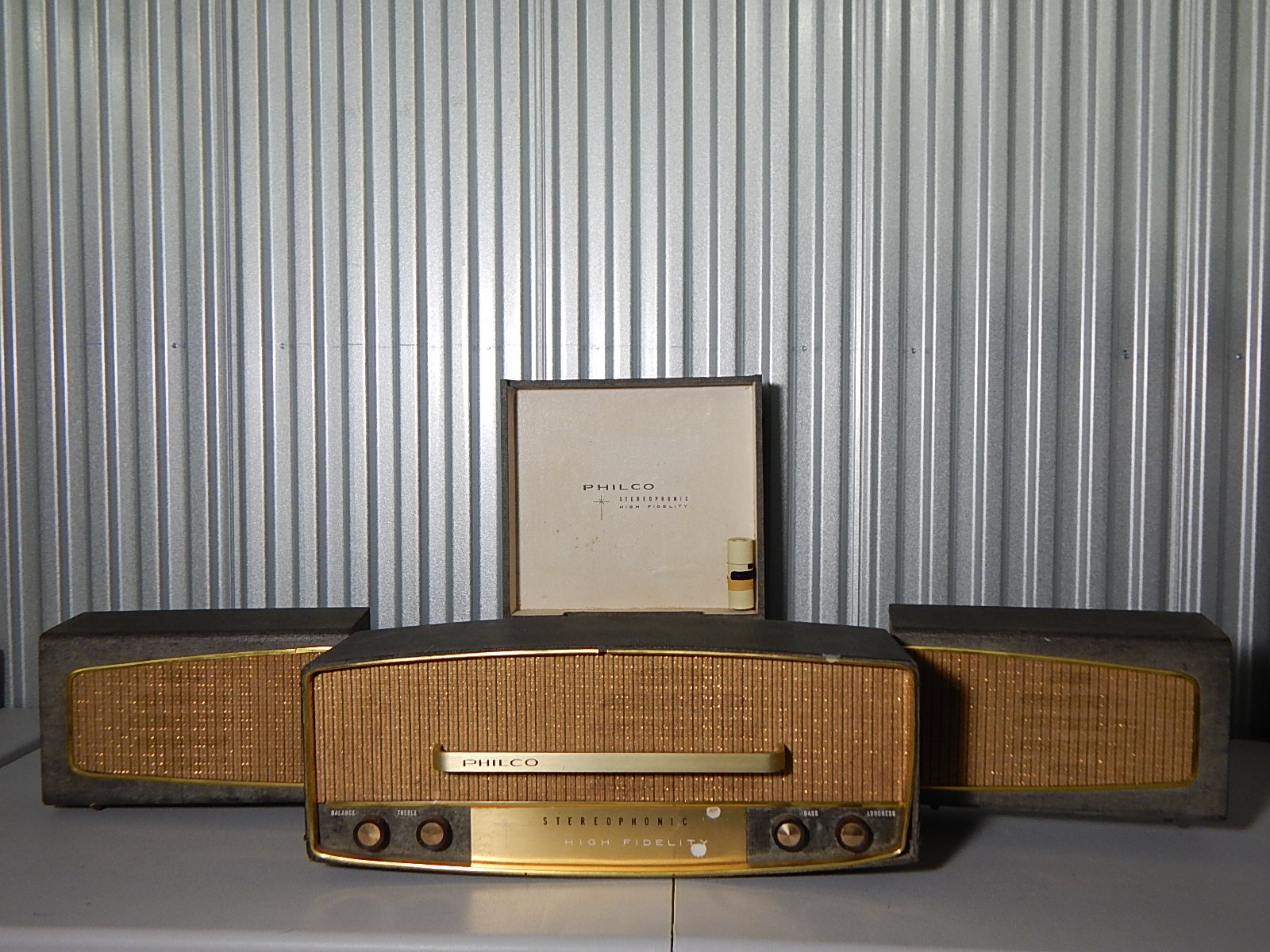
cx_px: 635
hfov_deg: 58.4
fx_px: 1137
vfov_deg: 45.4
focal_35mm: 31
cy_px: 476
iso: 200
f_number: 3.2
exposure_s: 1/30
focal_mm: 5.6
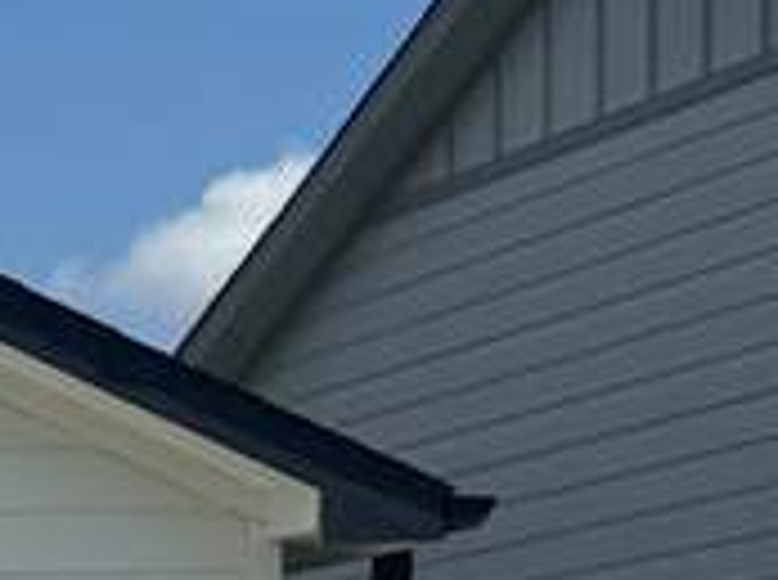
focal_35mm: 178
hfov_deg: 8.3
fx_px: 3992
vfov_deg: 8.0
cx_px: -1956
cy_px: 1061
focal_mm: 6.76
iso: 80
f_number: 1.78
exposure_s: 1/9009
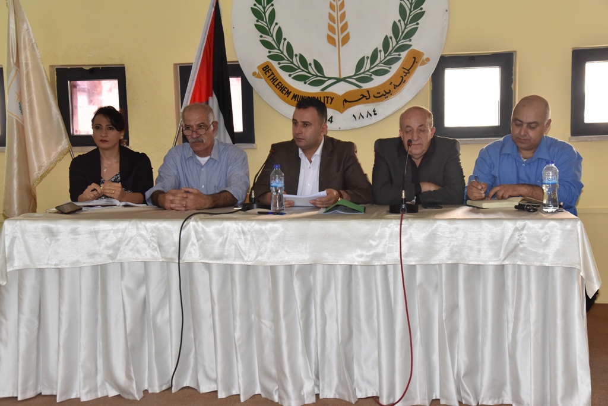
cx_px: 304
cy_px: 203
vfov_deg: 28.1
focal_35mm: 48
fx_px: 811
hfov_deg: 41.1
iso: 2500
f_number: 6.3
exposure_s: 1/200
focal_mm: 48
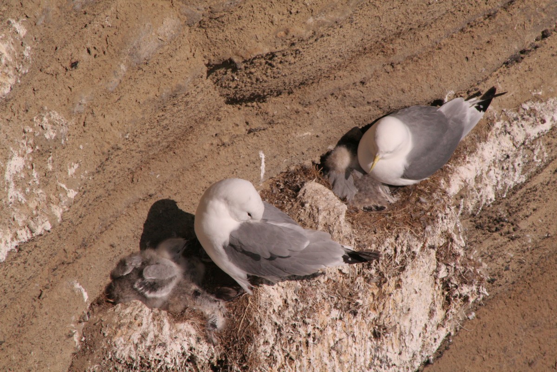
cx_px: 278
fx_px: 7426
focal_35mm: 480
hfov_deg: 4.3
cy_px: 186
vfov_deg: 2.9
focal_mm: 300
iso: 800
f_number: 16
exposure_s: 1/2000
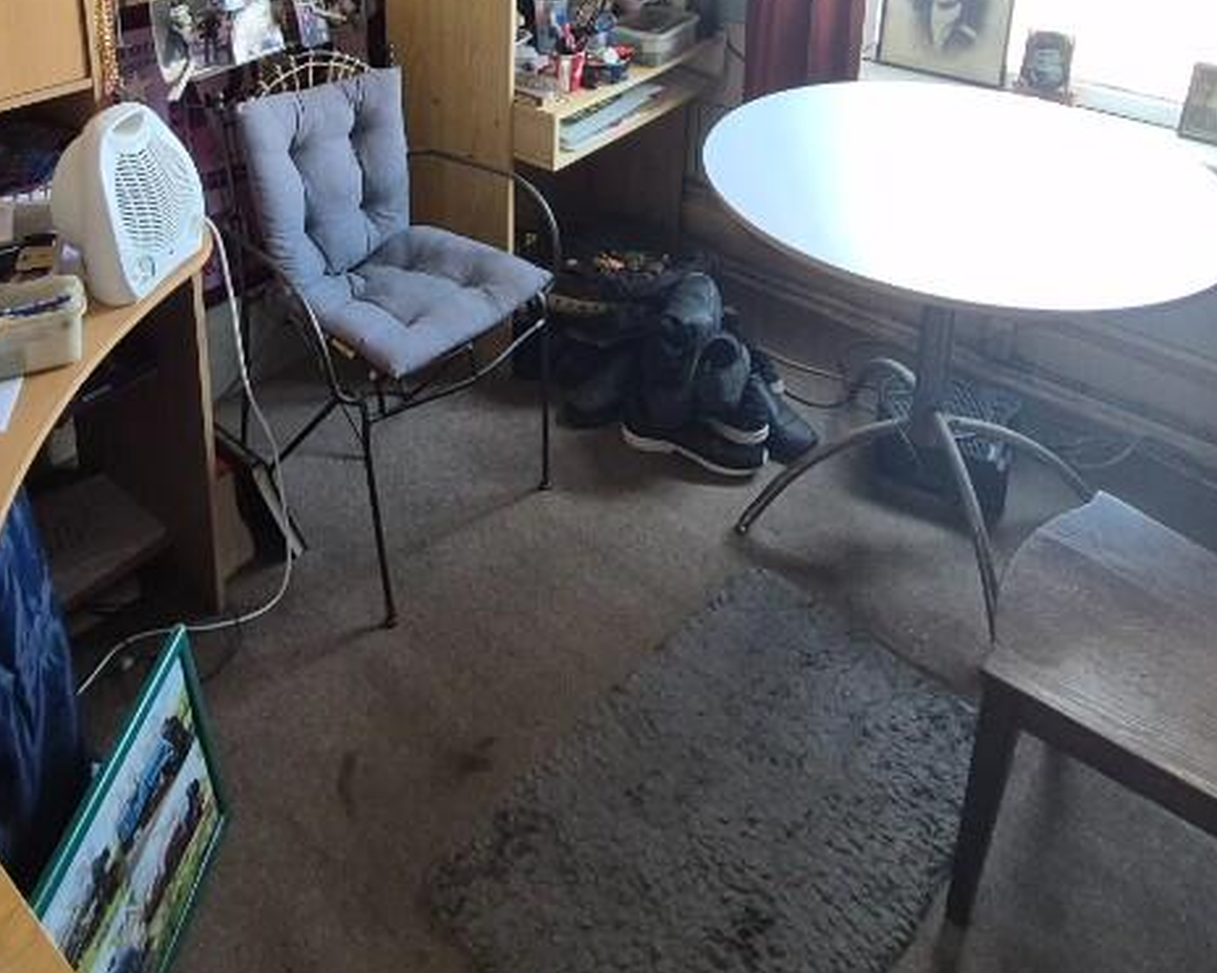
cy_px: 24
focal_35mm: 28
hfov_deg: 62.1
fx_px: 1008
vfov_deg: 44.6
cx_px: 556
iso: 160
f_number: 2.2
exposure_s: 1/50
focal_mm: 1.74
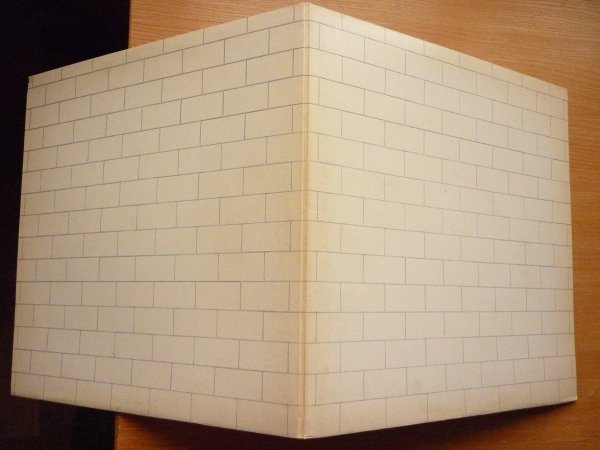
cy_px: 225
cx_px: 300
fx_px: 572
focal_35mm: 33
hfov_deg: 55.4
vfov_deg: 42.9
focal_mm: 5.5
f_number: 2.8
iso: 1000
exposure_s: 1/800
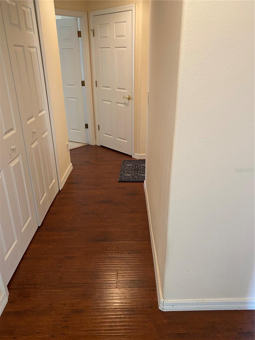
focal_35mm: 26
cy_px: 170
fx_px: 255
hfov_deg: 53.1
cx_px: 128
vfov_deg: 67.3
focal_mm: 4.25
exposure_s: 1/60
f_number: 1.8
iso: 200
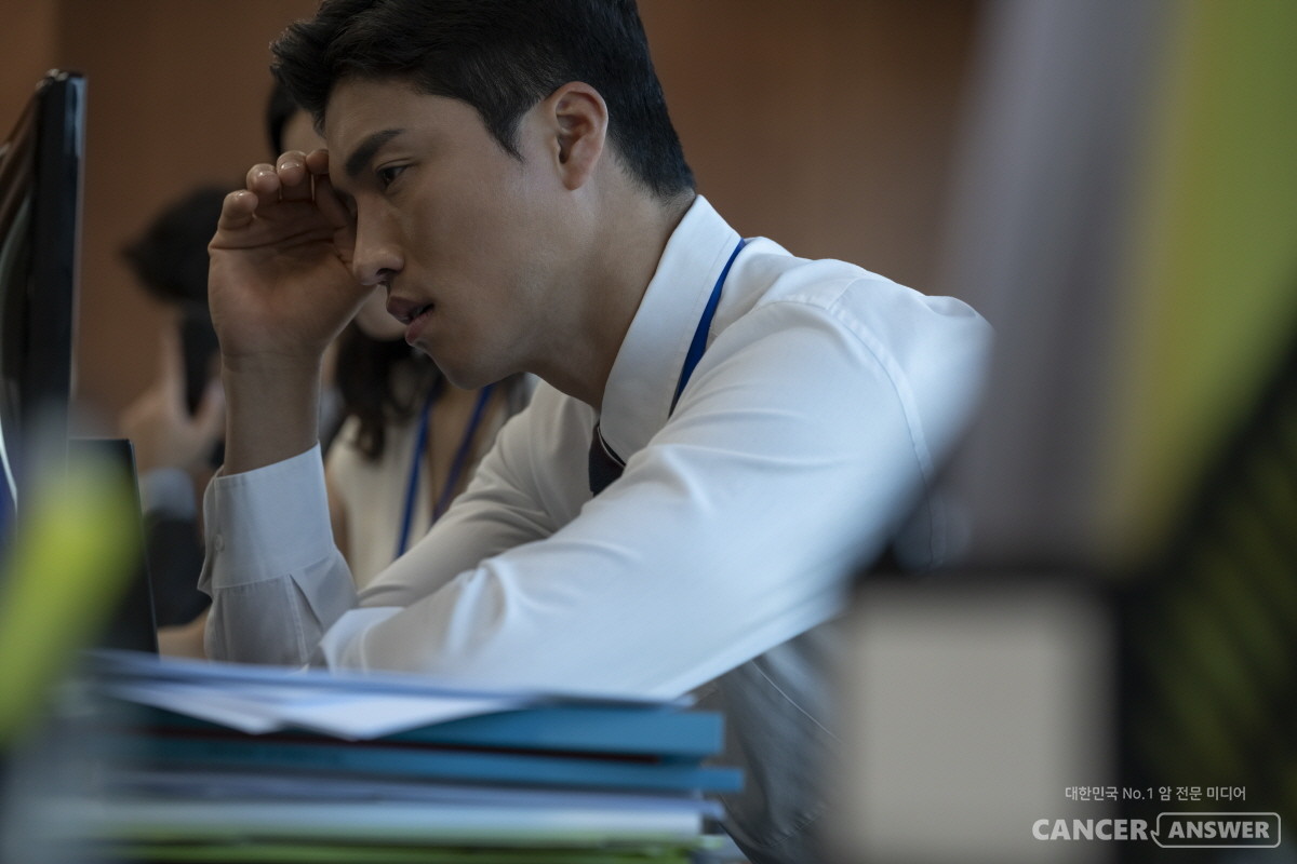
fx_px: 3999
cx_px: 648
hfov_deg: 18.4
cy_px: 432
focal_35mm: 111
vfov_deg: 12.3
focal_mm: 111
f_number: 4
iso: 800
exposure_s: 1/500
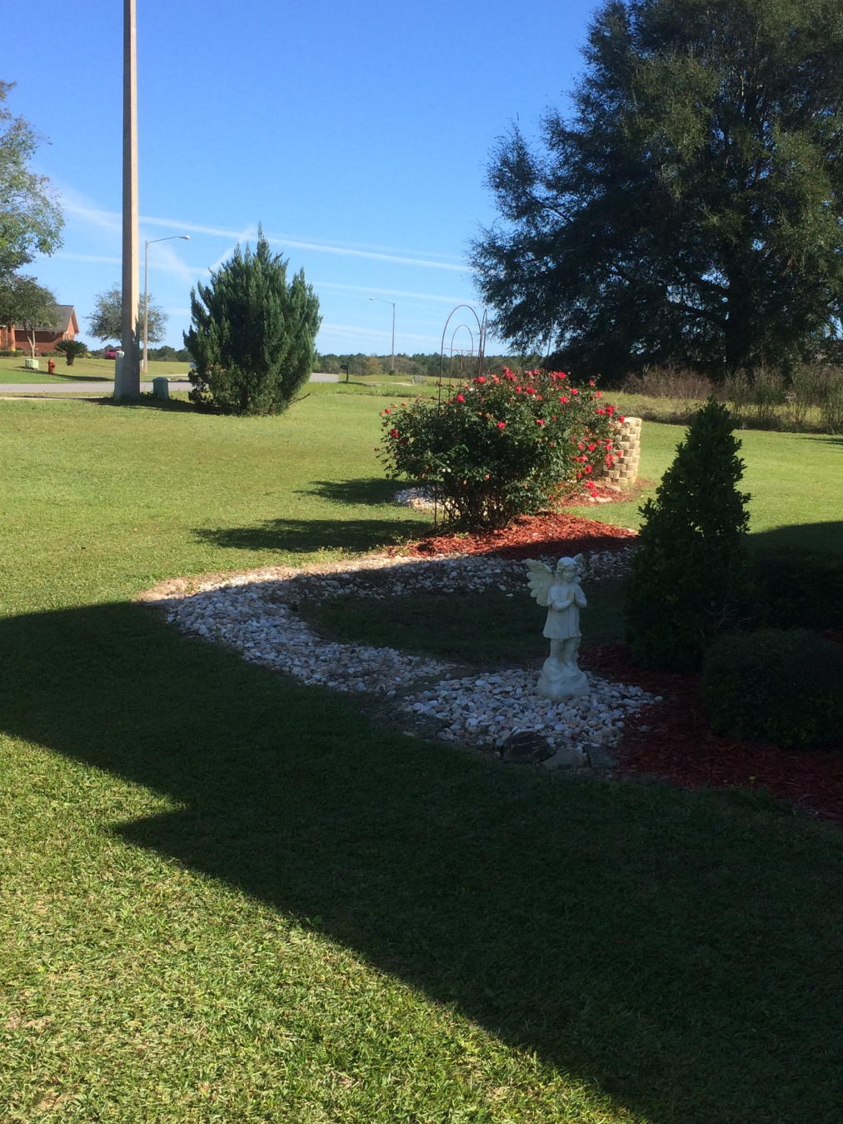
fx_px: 1396
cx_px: 477
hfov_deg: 33.6
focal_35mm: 43
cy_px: 532
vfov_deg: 43.8
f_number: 2.2
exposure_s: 1/1244
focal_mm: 4.15
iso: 32
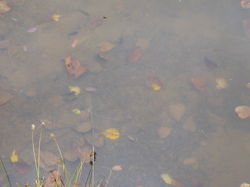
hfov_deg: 22.8
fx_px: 621
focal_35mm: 86
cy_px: 85
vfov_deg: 17.2
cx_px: 119
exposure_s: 1/60
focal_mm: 13.2
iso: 125
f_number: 4.6
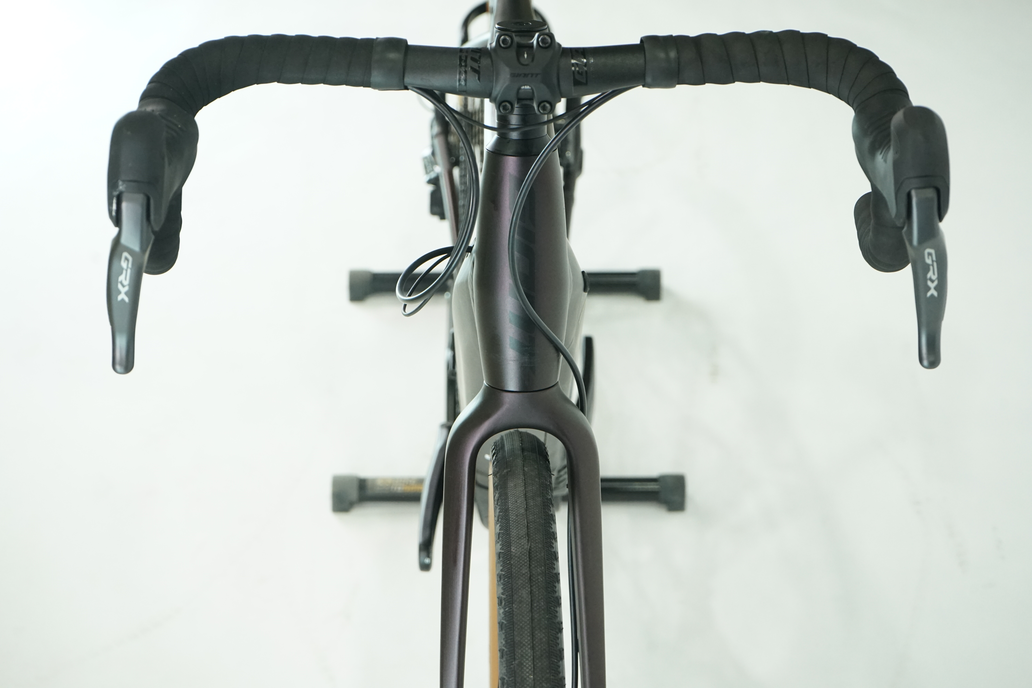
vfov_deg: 19.5
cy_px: 344
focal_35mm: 70
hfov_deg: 28.8
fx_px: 2007
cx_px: 516
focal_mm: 70
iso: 2500
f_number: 7.1
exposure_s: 1/200
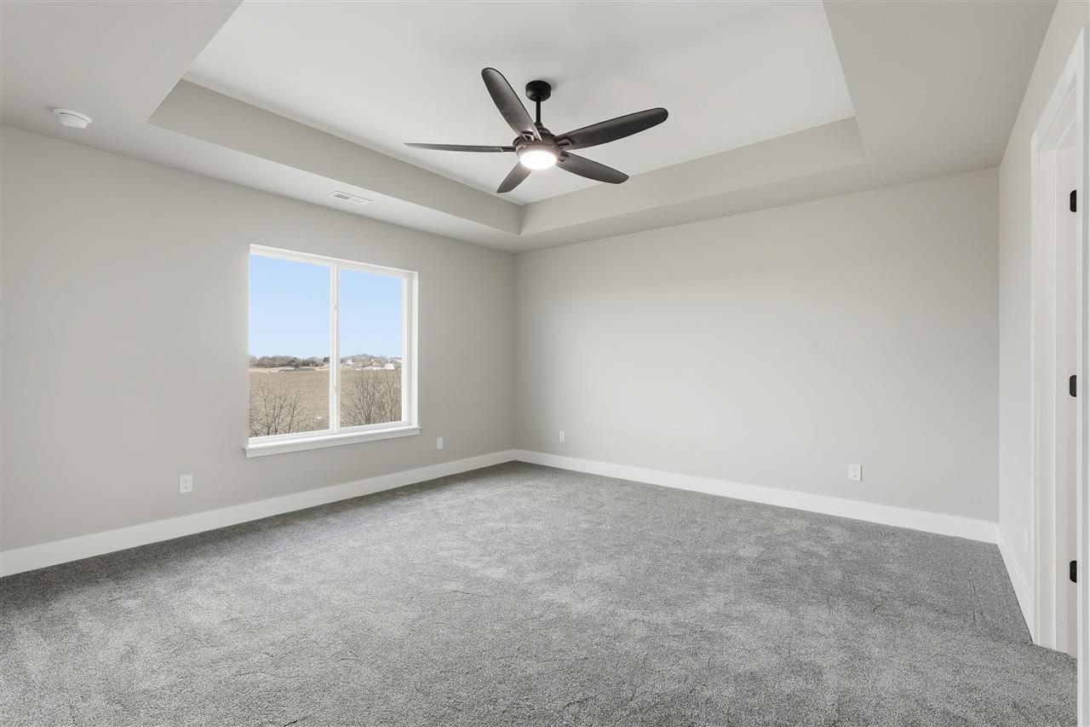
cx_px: 545
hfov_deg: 96.7
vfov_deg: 73.7
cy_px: 364
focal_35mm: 16
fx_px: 484
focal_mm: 16
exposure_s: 1/200
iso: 250
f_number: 9
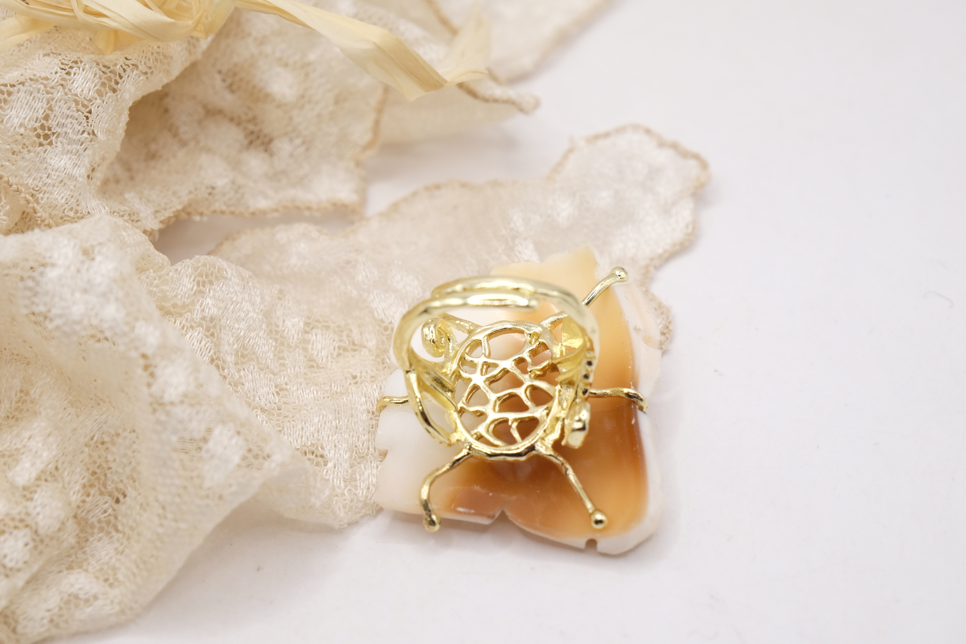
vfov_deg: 15.5
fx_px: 2361
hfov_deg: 23.1
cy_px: 322
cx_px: 483
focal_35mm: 88
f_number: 8
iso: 640
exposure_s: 1/50
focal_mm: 58.6
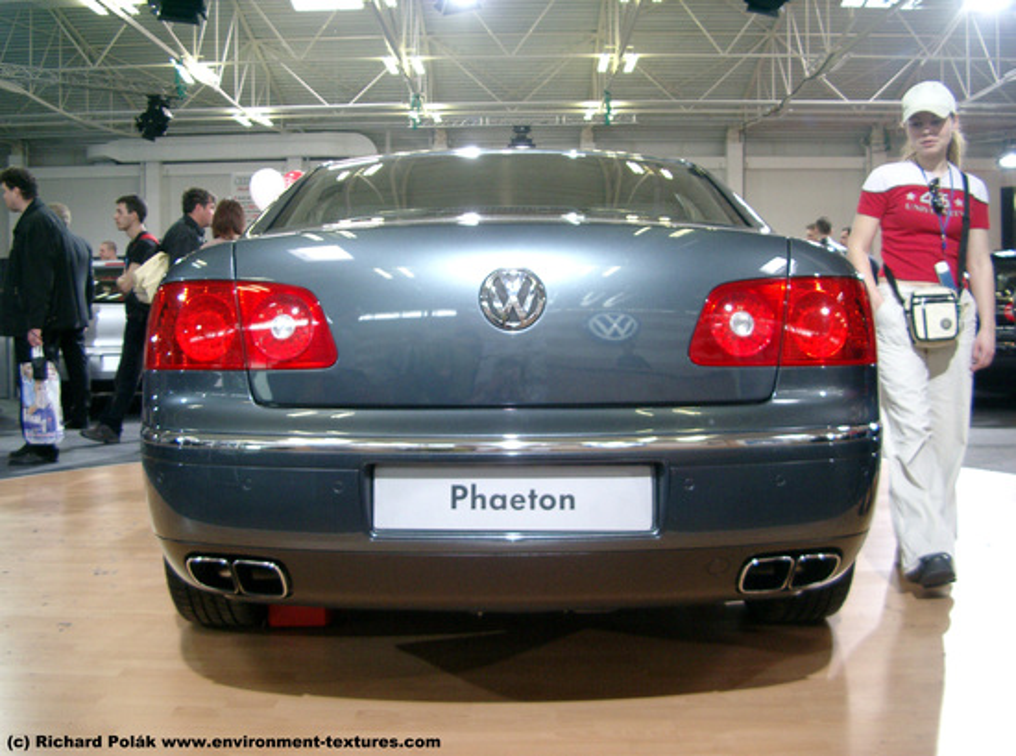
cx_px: 508
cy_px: 378
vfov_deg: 38.5
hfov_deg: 50.3
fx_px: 1083
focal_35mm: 37
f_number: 2.6
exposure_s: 1/100
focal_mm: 7.6
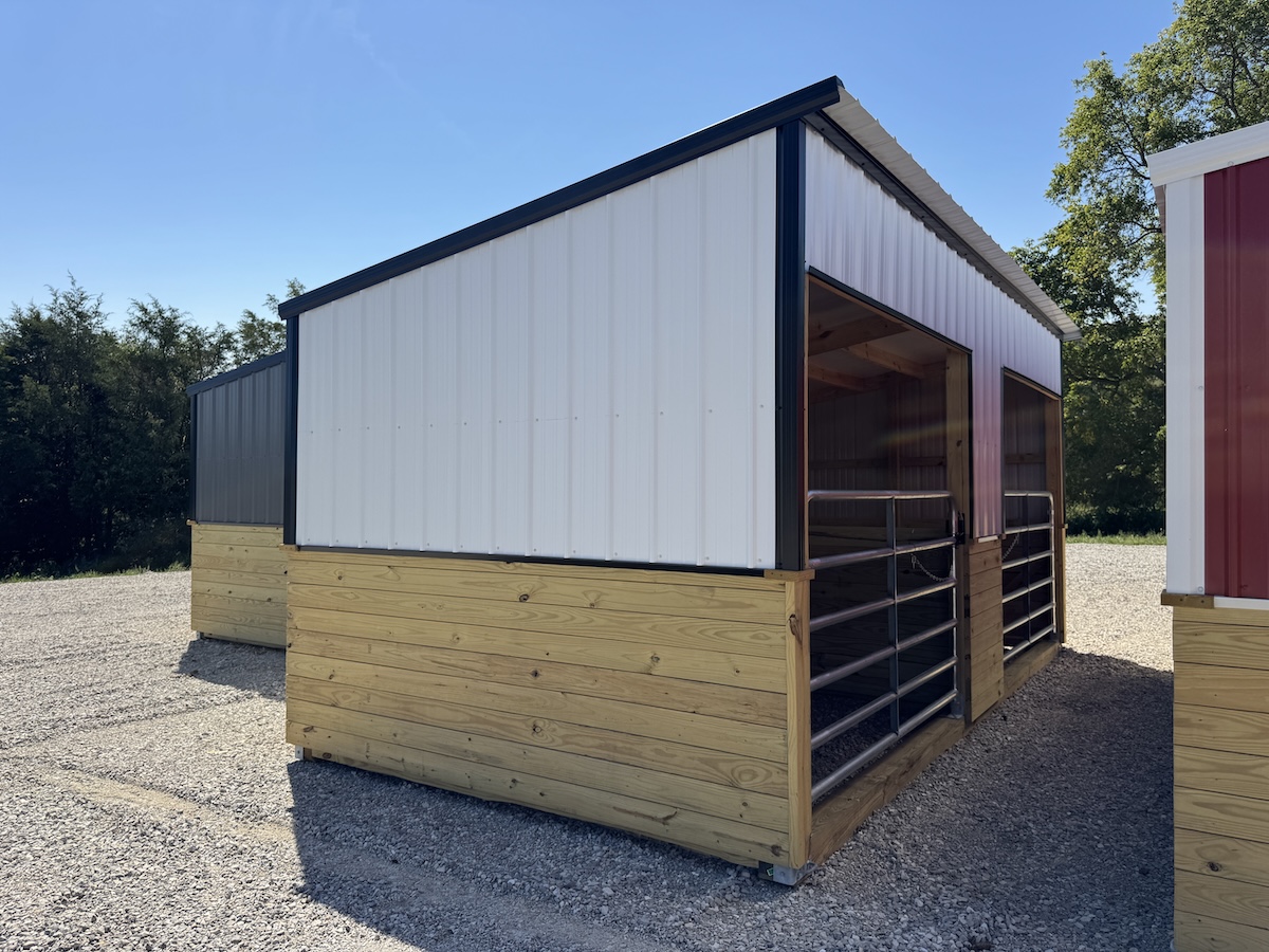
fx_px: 880
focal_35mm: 24
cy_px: 476
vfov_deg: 56.8
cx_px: 634
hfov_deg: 71.6
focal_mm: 6.76
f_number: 1.78
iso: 80
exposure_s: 1/4950
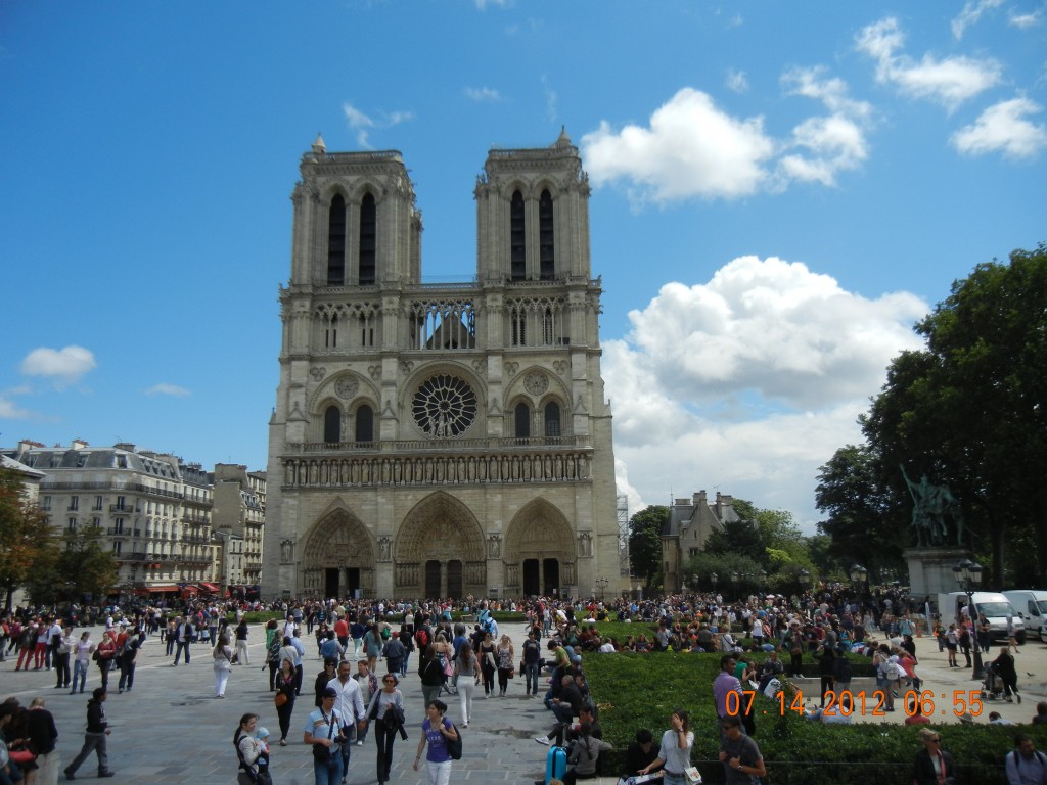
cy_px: 392
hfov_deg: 60.0
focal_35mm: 30
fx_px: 907
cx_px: 524
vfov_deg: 46.8
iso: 160
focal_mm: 5.4
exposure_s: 1/613
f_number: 7
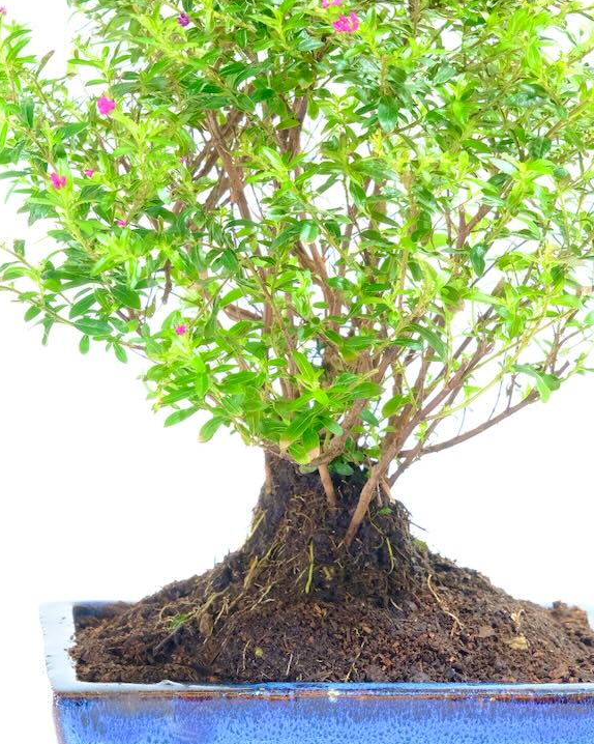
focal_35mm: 164
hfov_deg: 9.4
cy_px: 279
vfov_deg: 11.8
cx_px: 357
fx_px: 3605
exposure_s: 1/30
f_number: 9
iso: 2500
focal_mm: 65.2
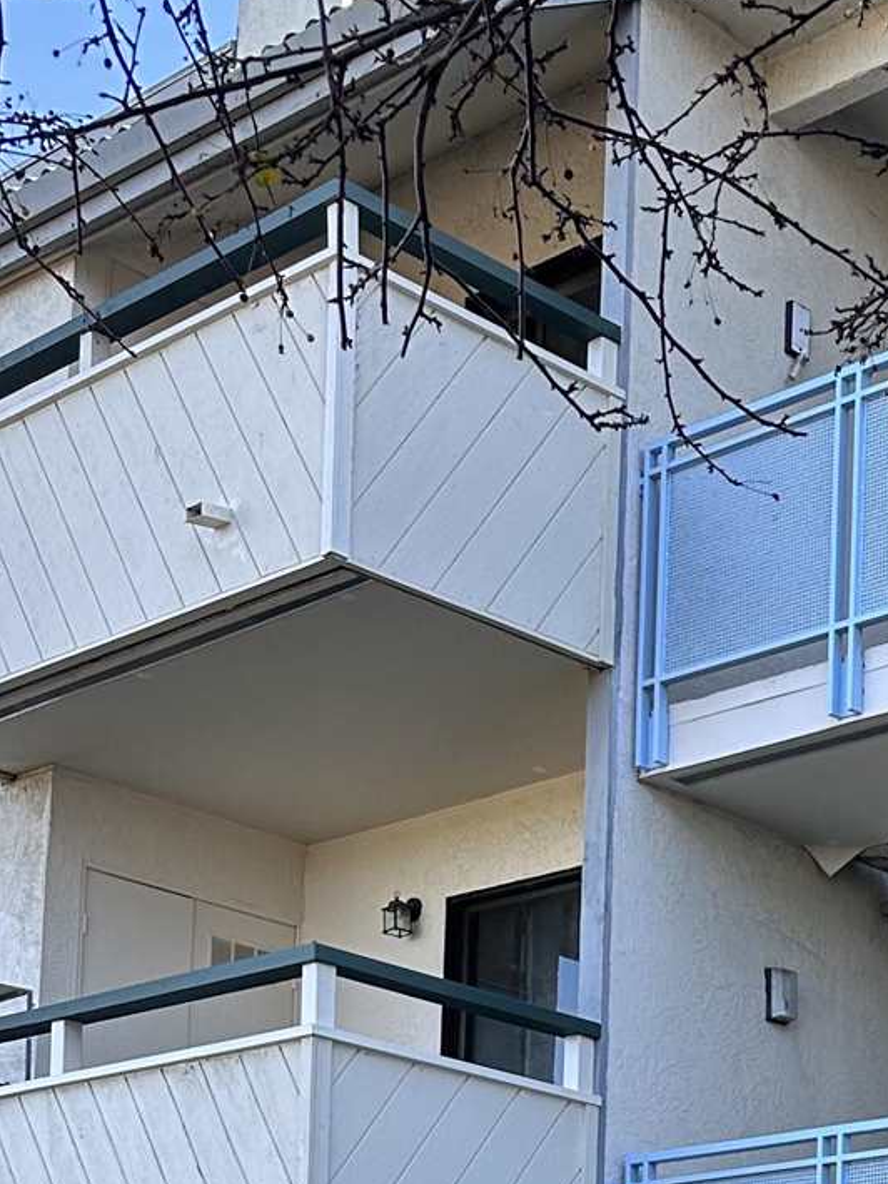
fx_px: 2667
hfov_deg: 17.9
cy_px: 1526
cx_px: 1093
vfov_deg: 22.5
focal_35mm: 78
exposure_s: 1/535
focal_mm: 6.86
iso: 80
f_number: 1.78
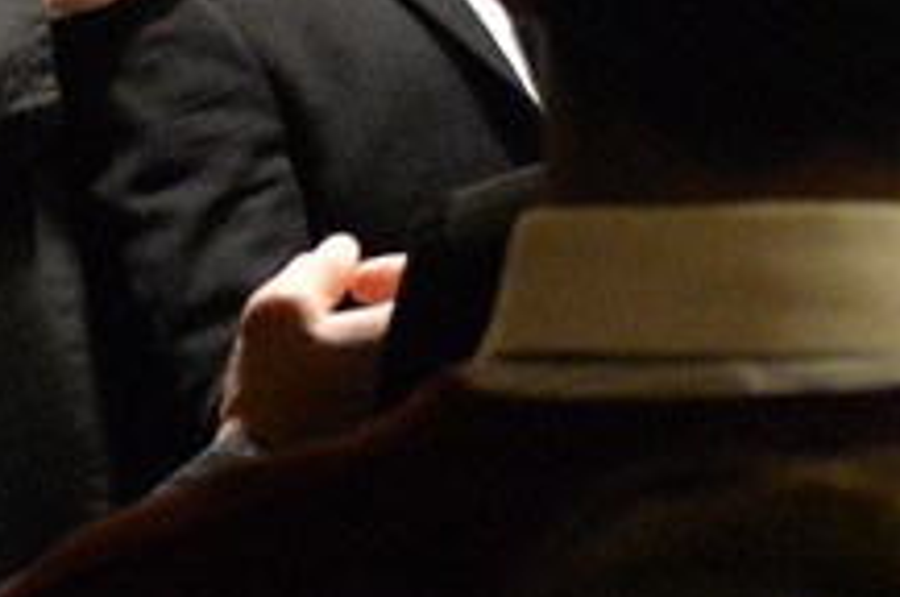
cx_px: 695
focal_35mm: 159
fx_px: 3969
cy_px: -214
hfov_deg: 12.9
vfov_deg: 8.5
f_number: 2.8
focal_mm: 24
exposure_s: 1/80
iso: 4000
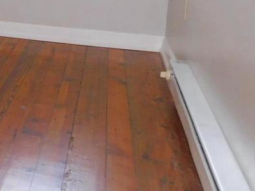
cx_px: -183
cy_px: -22
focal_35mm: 83
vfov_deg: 17.2
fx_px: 611
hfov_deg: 19.0
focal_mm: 4
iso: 200
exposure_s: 1/30
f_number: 3
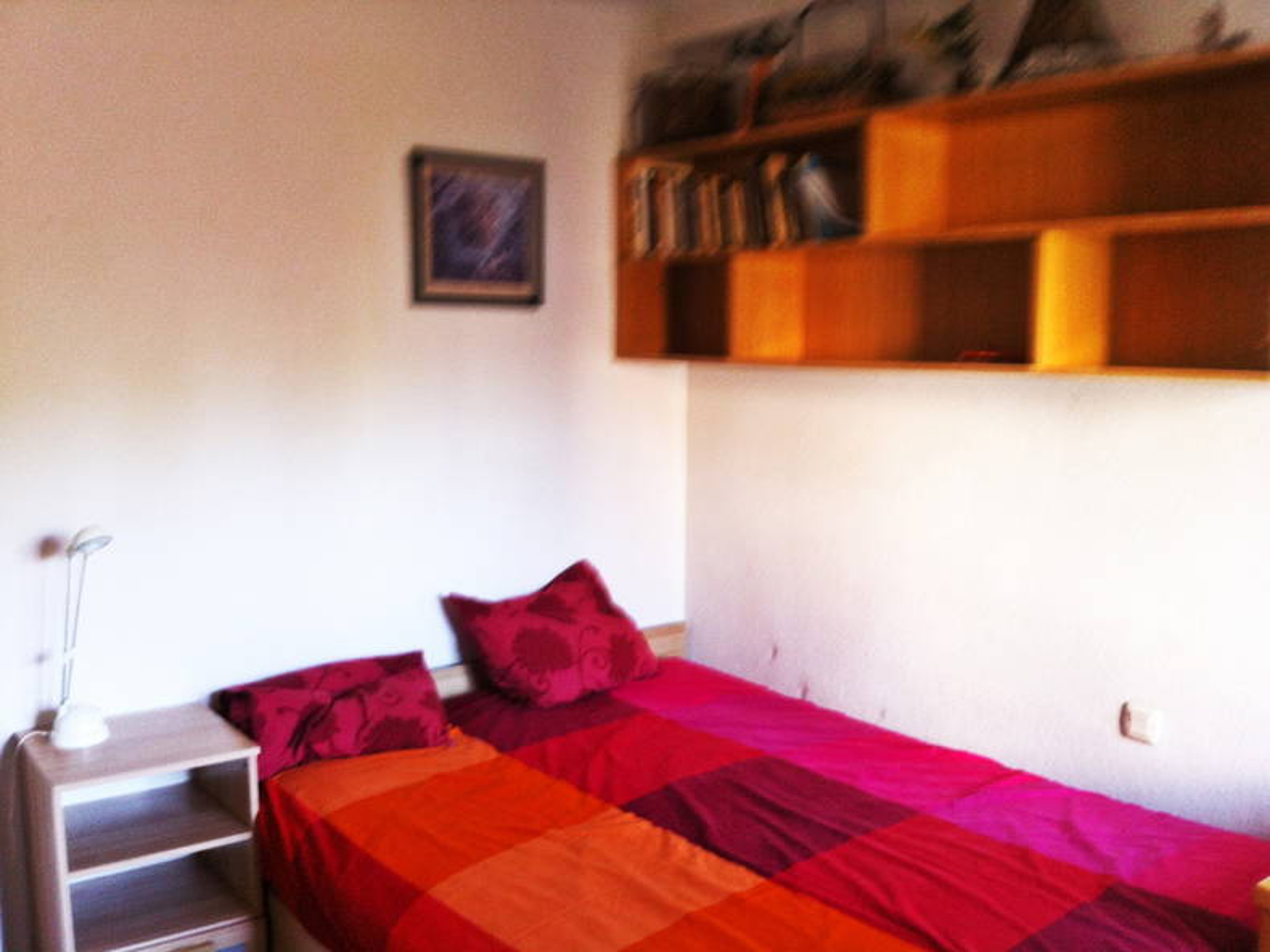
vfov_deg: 40.7
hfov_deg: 52.6
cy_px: 476
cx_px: 635
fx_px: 1284
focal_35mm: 35
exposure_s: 1/15
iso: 100
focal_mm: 3.85
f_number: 2.8
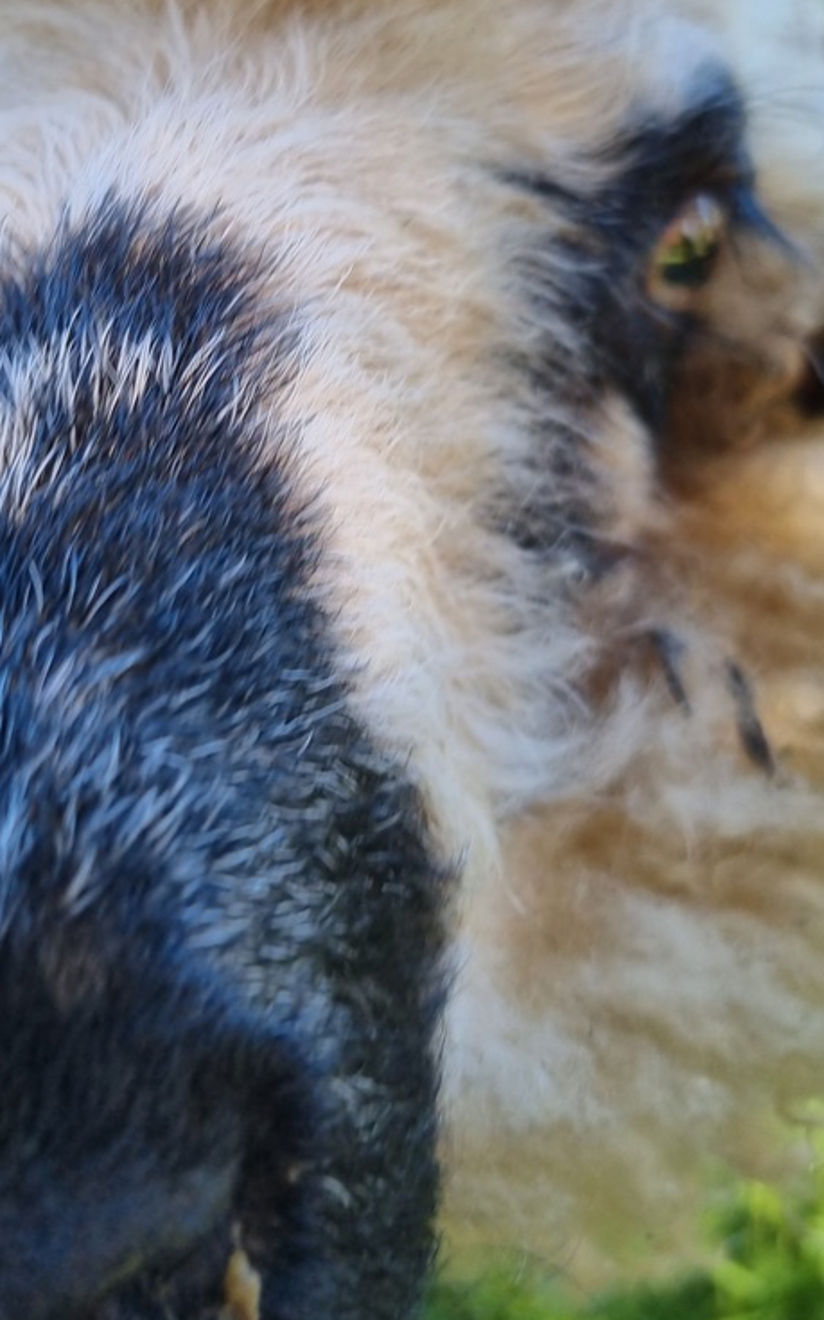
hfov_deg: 31.8
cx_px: 291
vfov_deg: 48.6
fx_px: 1438
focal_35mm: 40
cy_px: 456
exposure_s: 1/196
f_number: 1.8
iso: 50
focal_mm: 5.4
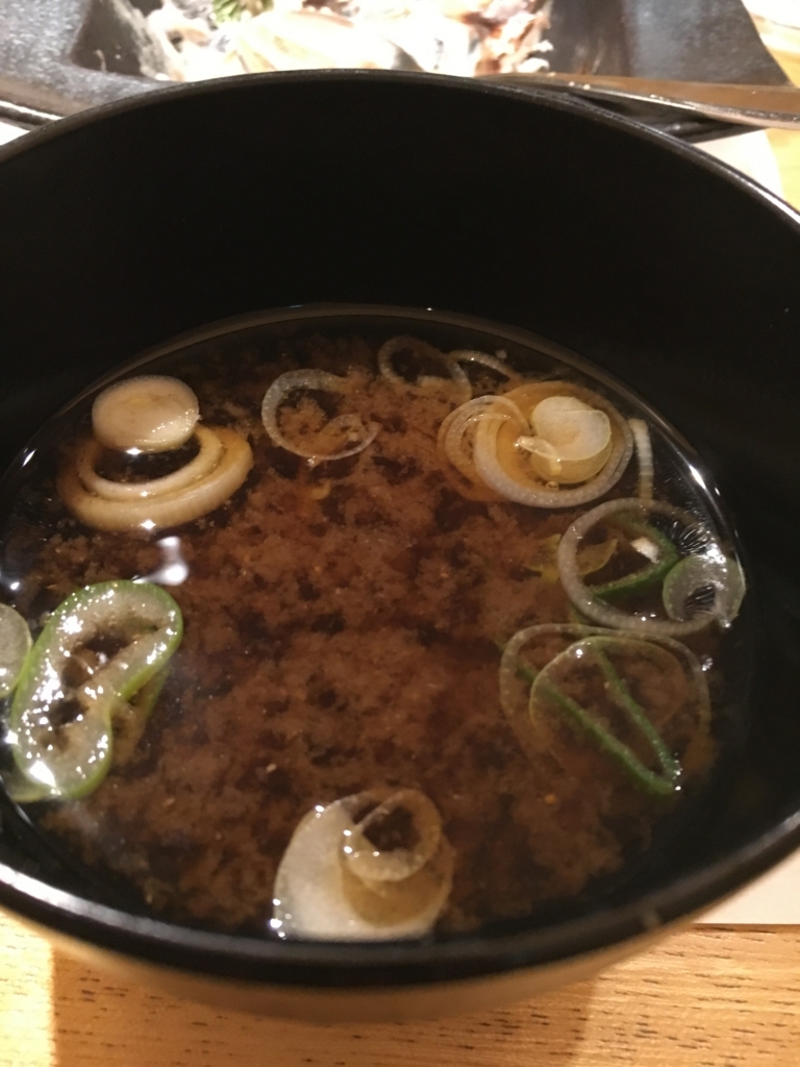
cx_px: 400
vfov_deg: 61.7
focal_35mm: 29
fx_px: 894
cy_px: 534
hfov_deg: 48.2
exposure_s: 1/15
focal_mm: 4.15
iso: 250
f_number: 2.2
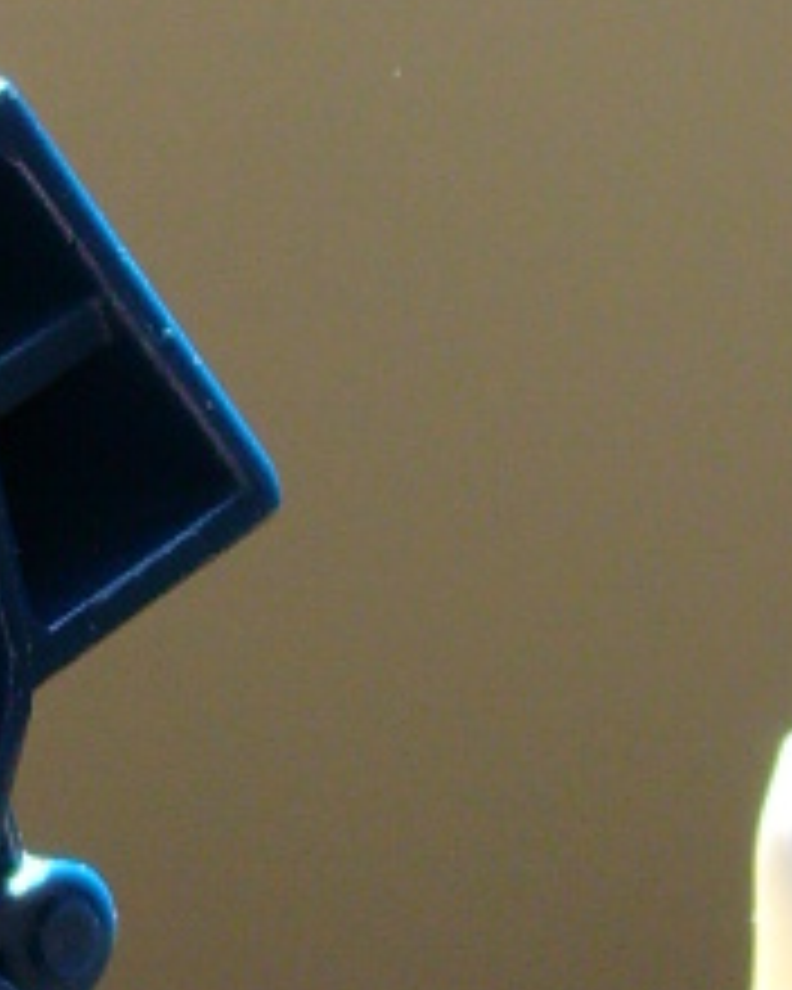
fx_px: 5831
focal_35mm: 199
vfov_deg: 9.7
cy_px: 328
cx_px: 238
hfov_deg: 7.8
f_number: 2.8
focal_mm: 5.8
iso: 100
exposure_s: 1/160
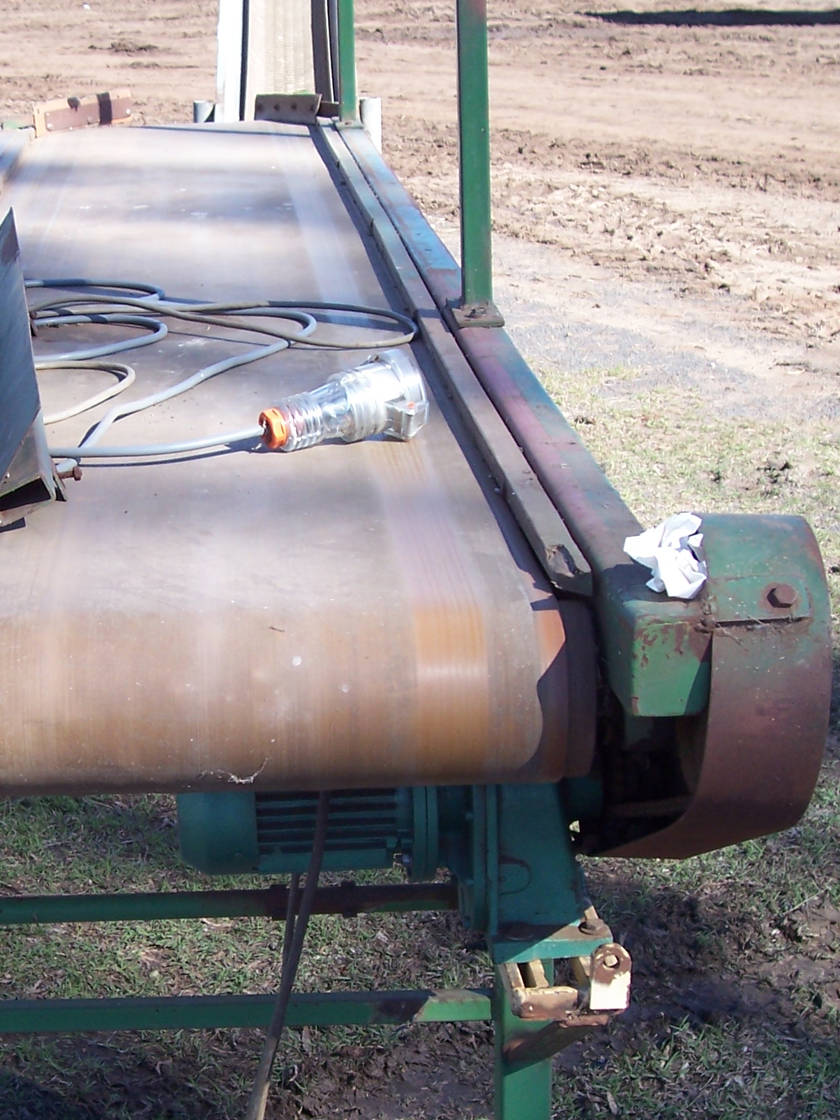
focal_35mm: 67
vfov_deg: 28.9
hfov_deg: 21.8
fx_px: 2167
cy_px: 654
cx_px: 255
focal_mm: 7
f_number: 3
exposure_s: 1/350
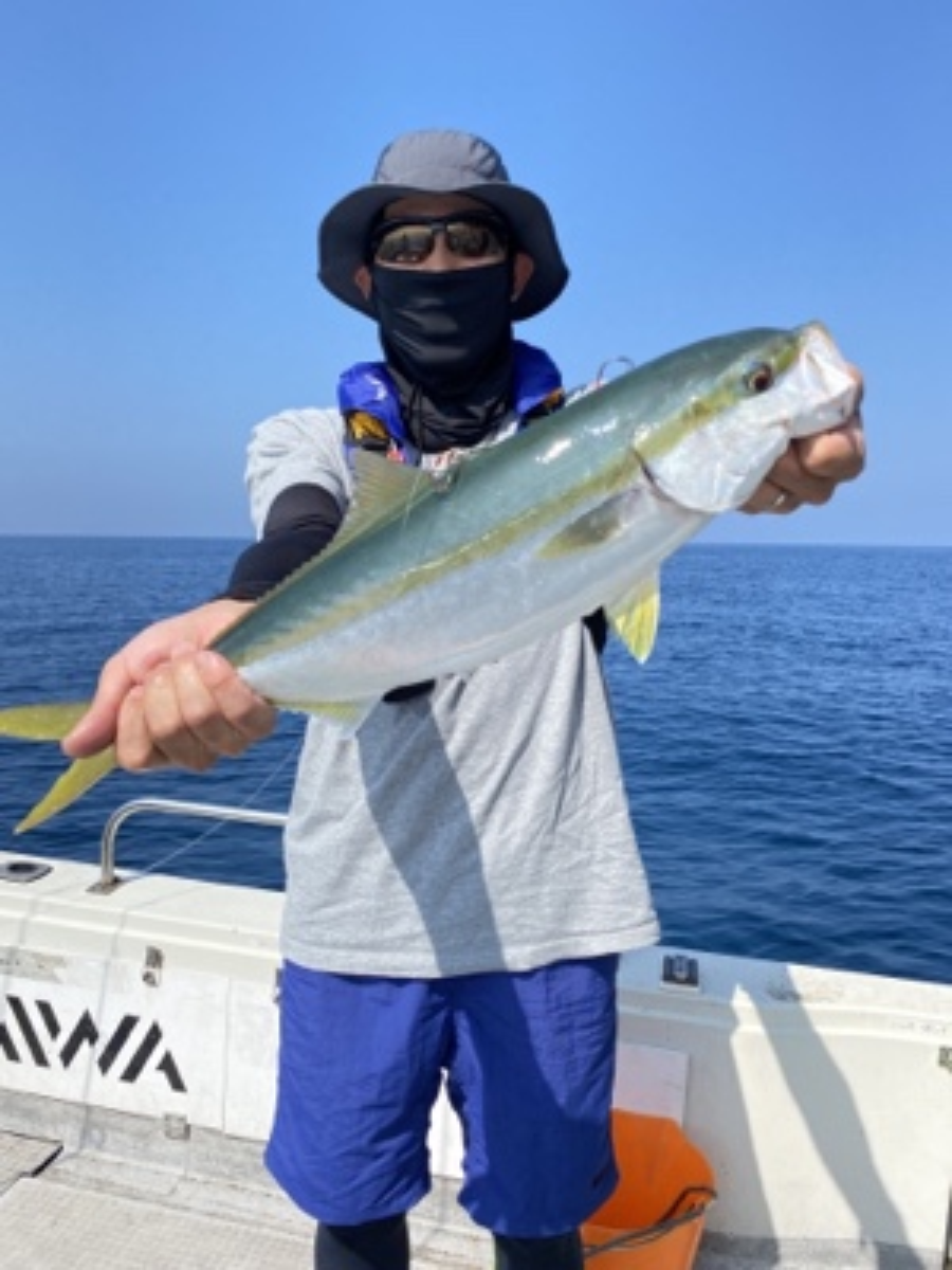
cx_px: 476
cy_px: 635
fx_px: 953
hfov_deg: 53.1
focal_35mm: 26
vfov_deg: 67.3
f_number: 1.8
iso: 32
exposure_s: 1/1961
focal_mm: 4.25
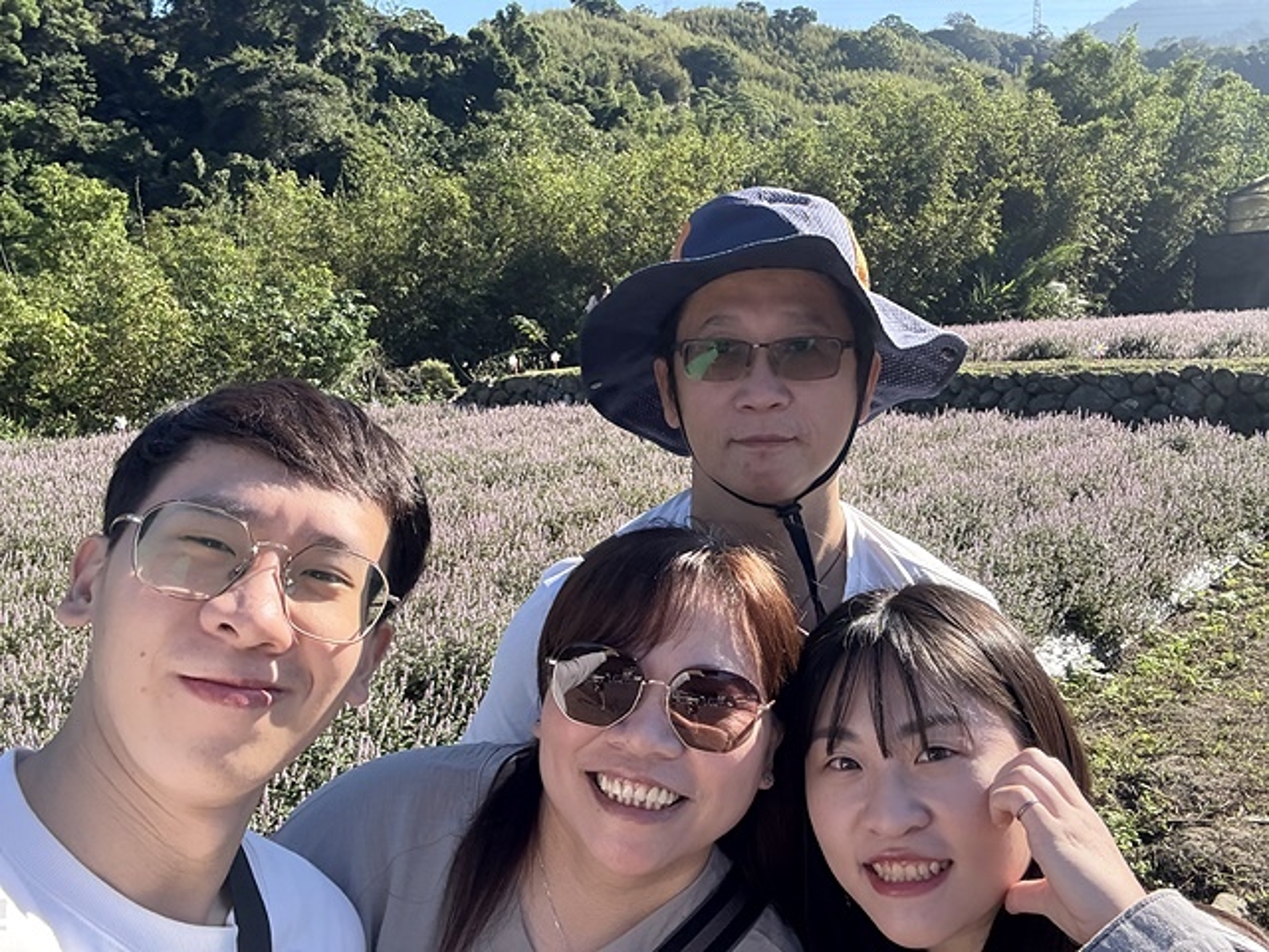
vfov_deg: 46.8
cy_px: 476
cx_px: 634
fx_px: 1100
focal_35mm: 30
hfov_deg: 60.0
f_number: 1.9
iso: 40
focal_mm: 2.69
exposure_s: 1/693
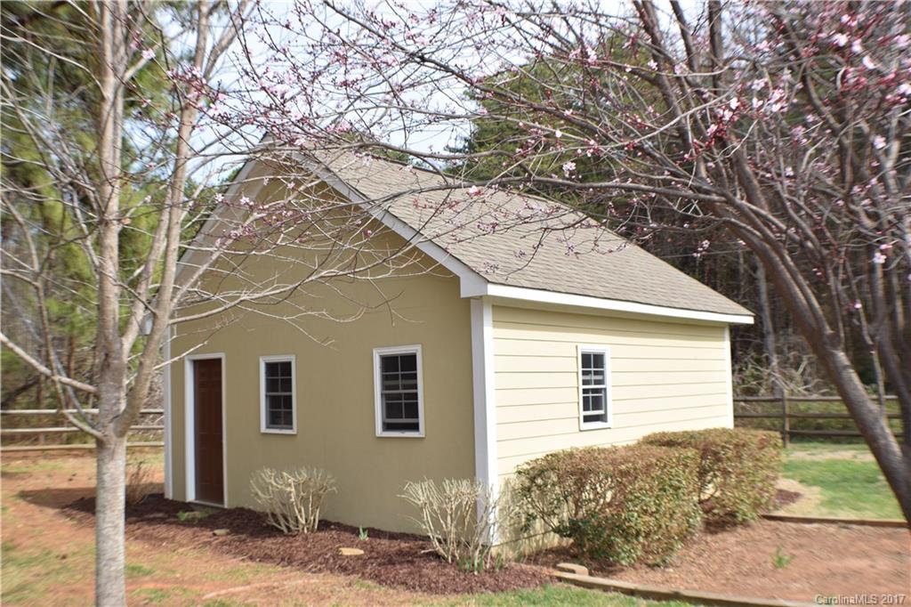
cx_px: 456
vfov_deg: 30.8
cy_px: 304
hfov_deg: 45.0
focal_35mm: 44
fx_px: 1100
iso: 100
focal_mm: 29
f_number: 5.6
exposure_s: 1/200
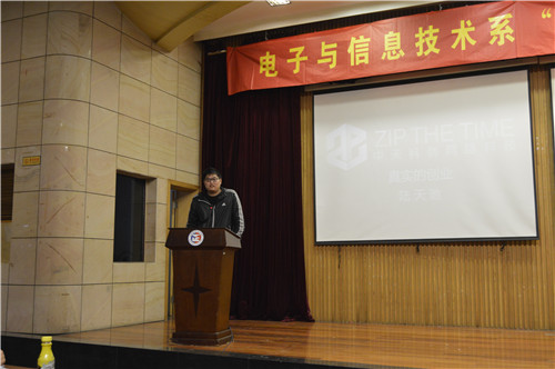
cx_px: 278
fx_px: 600
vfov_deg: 34.1
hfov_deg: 49.6
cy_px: 184
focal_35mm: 39
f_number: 6.3
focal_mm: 26
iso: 1600
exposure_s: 1/50
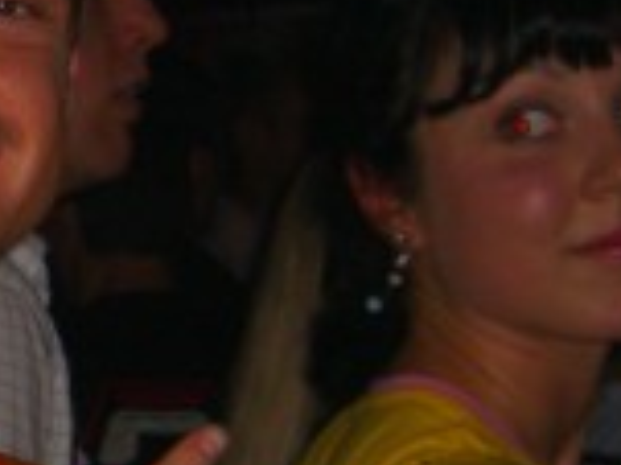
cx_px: -259
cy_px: 333
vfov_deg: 9.8
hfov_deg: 12.5
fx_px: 2707
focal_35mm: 151
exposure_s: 1/60
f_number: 2.8
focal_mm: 7.9
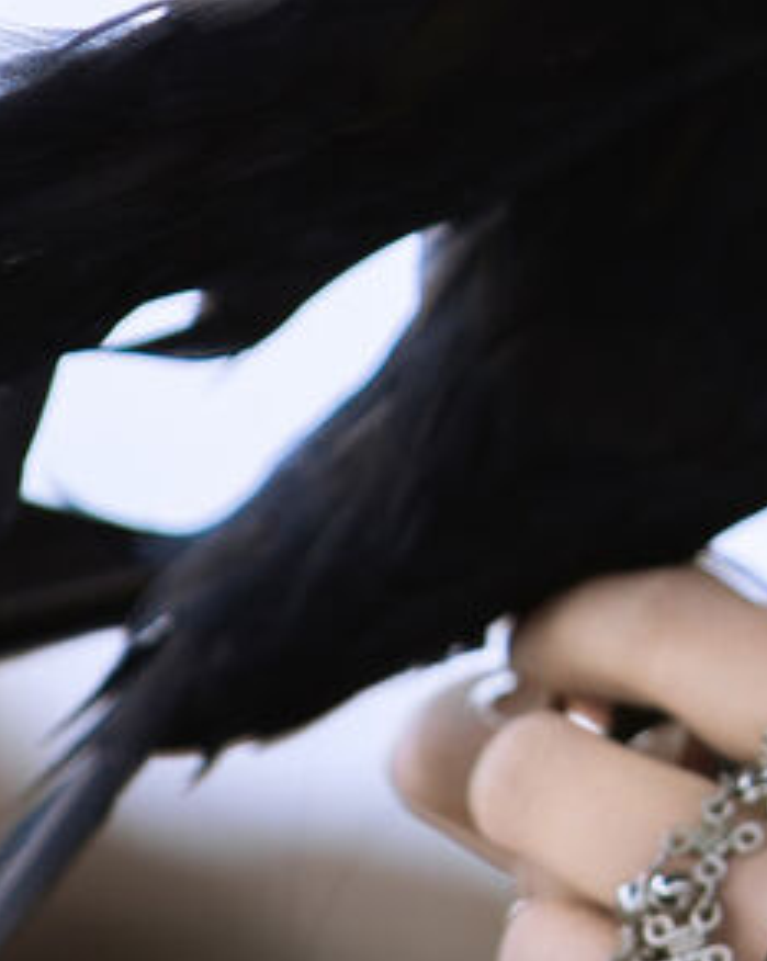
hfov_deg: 1.4
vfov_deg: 1.8
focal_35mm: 1101
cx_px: 1597
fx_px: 31290
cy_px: -201
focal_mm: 190
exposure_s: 1/320
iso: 125
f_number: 2.8
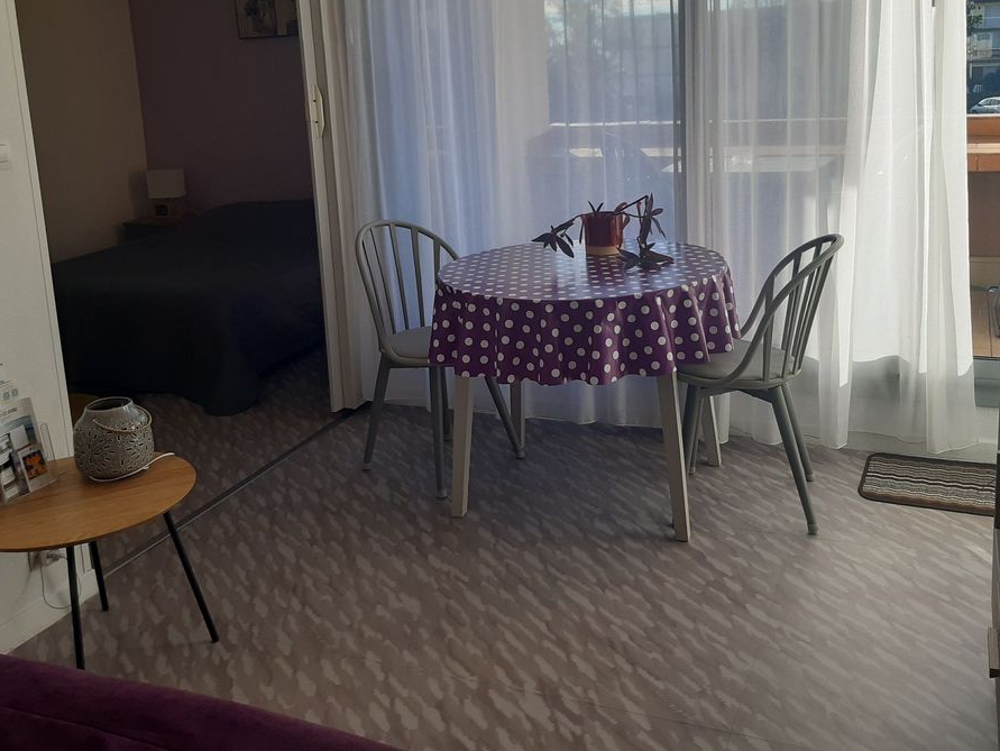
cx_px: 516
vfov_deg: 40.2
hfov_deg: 52.6
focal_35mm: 35
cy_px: 247
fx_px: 1012
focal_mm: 3.92
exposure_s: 1/508
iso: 40
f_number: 1.7
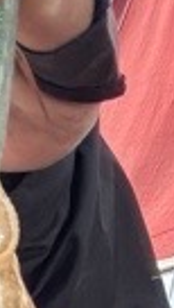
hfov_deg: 9.4
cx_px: 185
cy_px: 587
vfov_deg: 14.4
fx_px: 1045
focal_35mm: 128
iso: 100
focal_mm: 2.22
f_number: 2.2
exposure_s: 1/1486
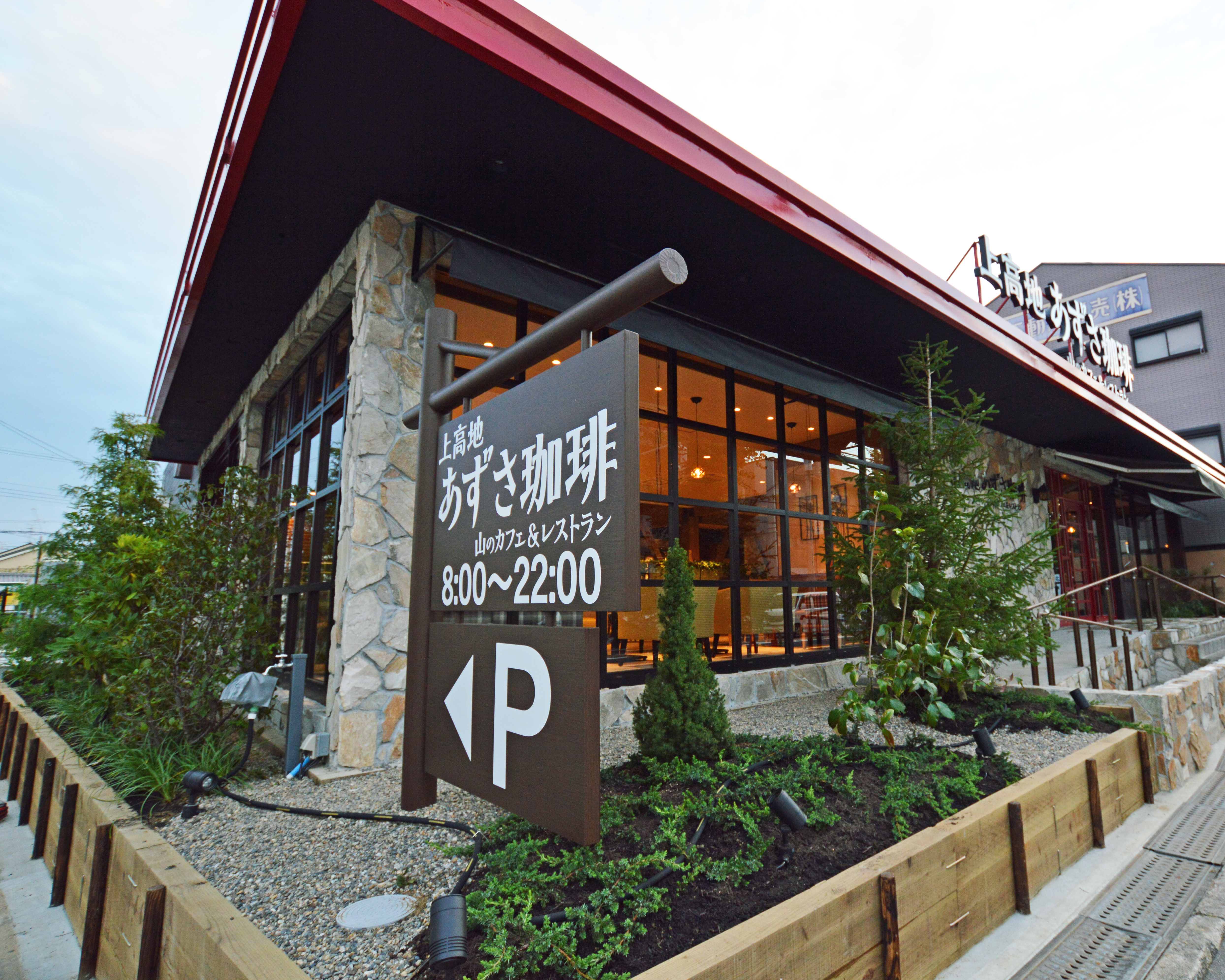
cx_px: 721
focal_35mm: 17
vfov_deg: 77.0
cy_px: 490
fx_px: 616
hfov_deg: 88.8
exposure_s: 1/100
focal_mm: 10
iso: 400
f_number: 5
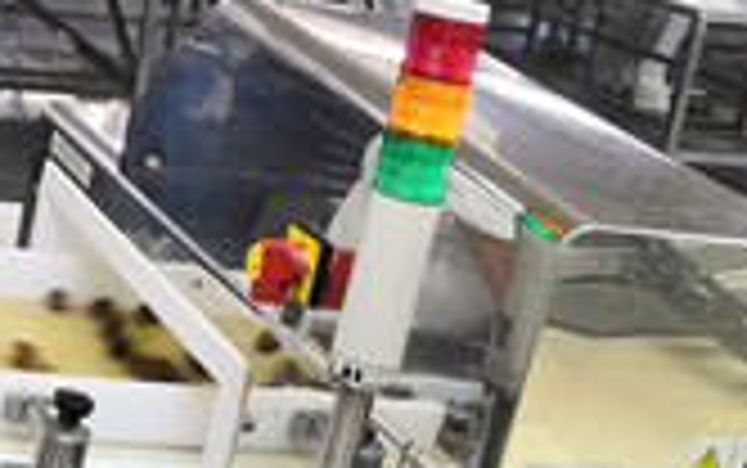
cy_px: 50
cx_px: -86
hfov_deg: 27.2
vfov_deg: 18.6
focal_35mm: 69
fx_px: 1406
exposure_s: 1/33.3
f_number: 1.8
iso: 250
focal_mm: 3.95
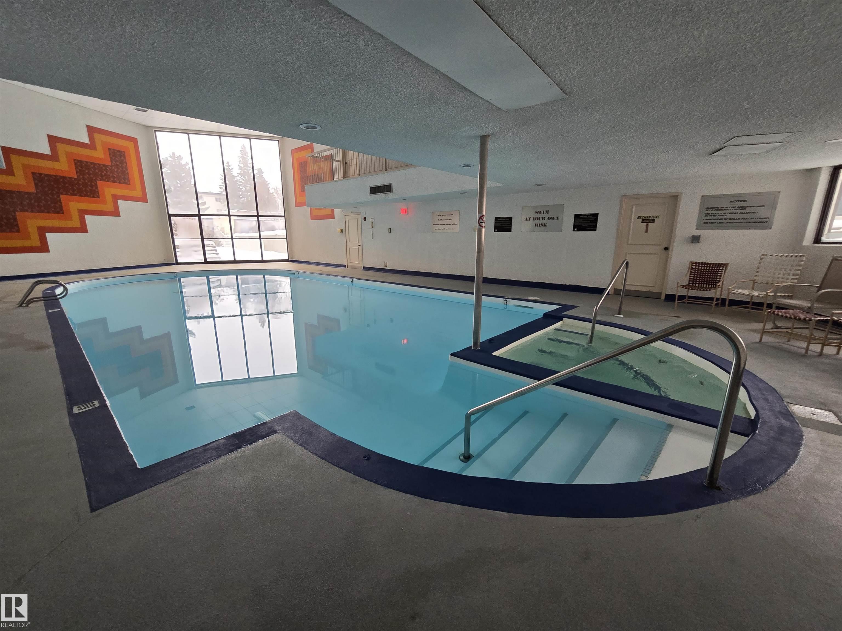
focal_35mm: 13
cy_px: 316
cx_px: 421
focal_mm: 2.2
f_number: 2.2
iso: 200
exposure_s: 1/60
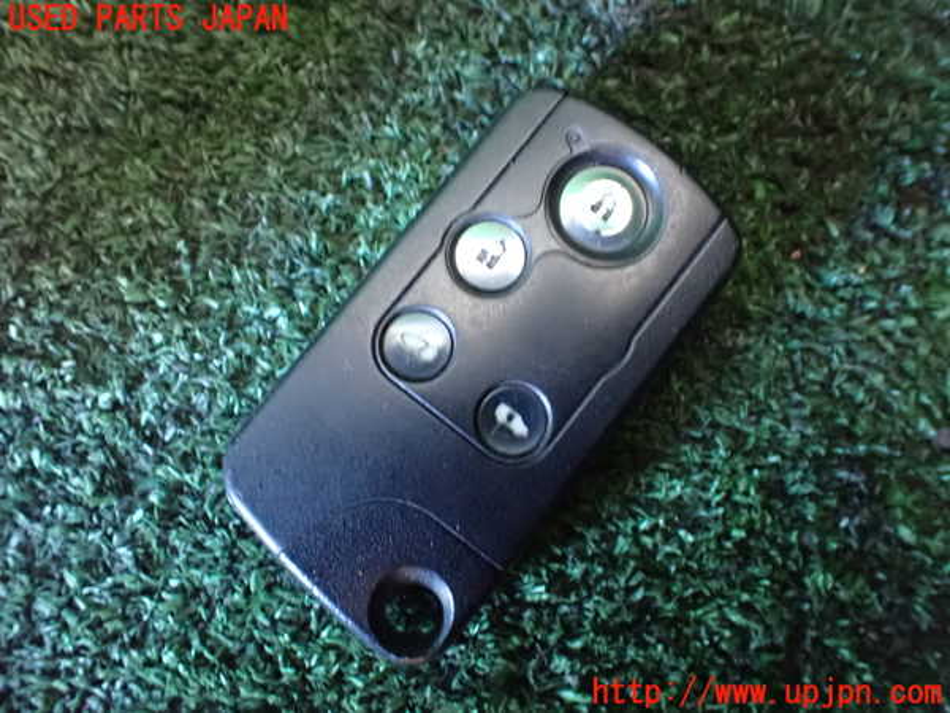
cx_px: 475
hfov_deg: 60.0
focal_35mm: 30
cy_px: 356
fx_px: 823
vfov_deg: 46.8
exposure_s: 1/25
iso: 1600
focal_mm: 5.4
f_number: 2.3
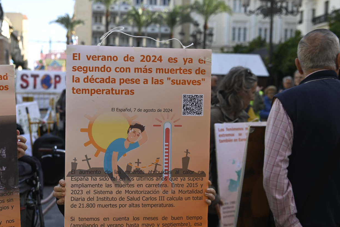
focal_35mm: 57
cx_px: 148
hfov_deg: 35.0
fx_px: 538
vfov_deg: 23.8
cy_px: 128
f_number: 4
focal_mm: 44
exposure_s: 1/250
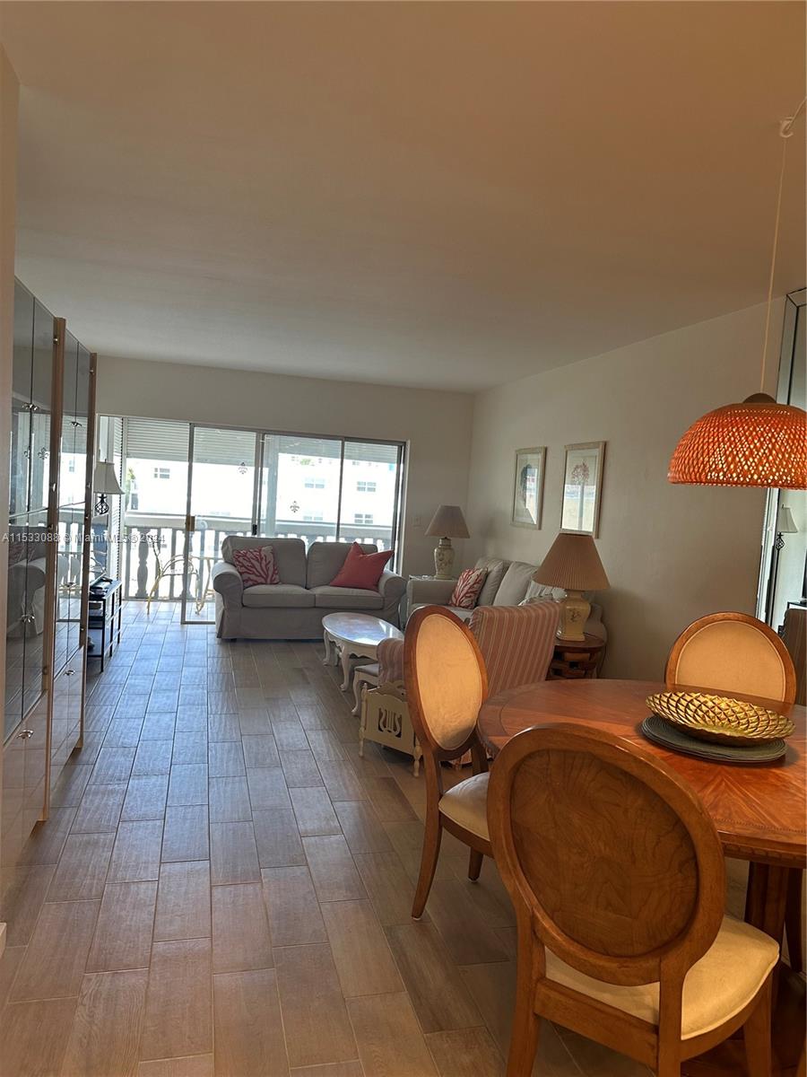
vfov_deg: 71.6
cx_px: 404
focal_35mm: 24
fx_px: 746
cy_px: 538
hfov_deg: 56.8
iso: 125
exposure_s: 1/120
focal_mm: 6.86
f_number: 1.78
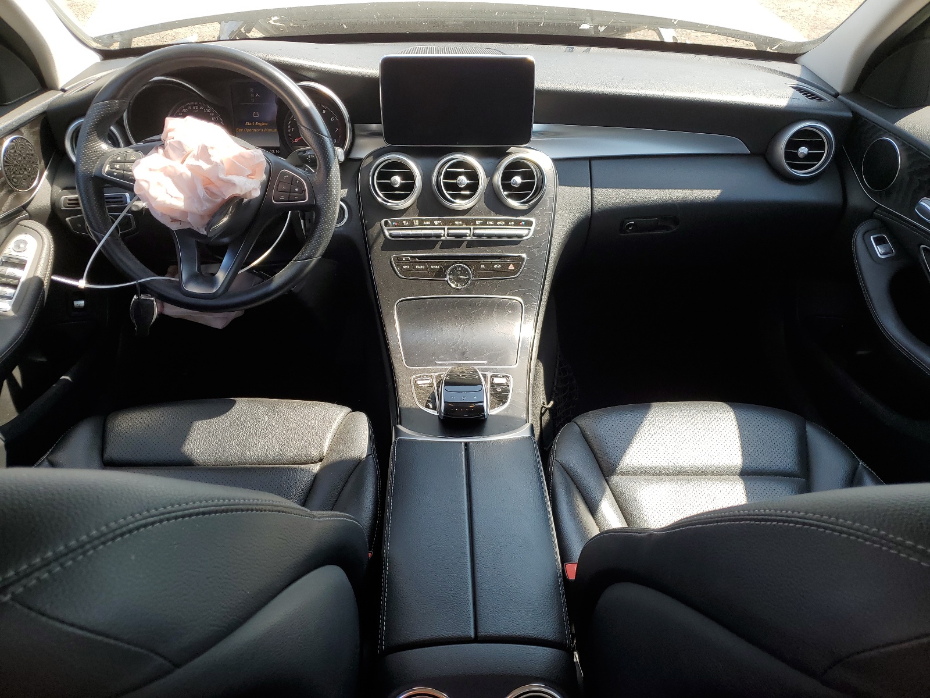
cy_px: 349
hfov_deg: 67.3
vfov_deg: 53.1
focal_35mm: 26
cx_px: 465
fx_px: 699
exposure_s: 1/455
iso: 50
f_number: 1.5
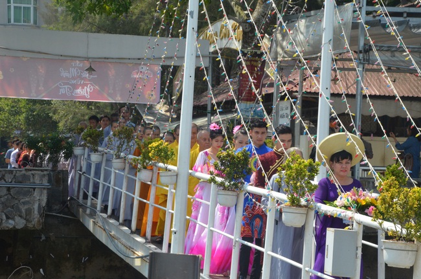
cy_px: 140
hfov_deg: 19.5
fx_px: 1226
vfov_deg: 13.0
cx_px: 210
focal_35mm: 105
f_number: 14
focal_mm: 70
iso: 1000
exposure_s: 1/800
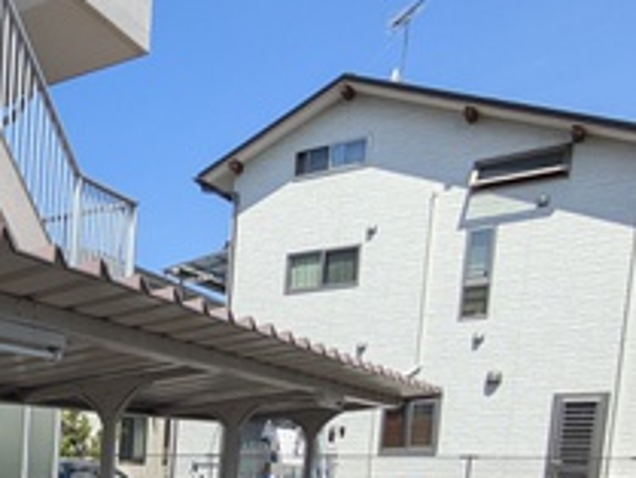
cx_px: -259
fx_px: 864
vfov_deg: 27.6
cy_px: 554
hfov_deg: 29.3
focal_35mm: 47
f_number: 2.2
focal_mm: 1.83
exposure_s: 1/1965
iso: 51
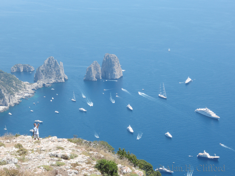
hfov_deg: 23.0
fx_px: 577
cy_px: 88
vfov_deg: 17.4
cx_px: 118
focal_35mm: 85
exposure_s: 1/125
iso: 100
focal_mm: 18.2
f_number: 8
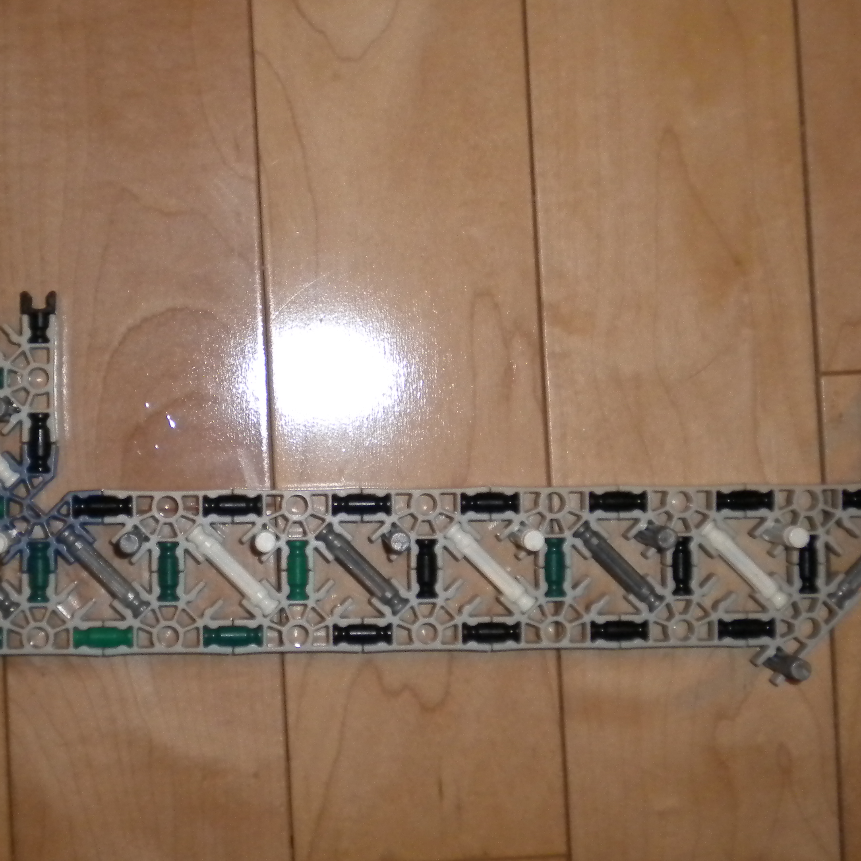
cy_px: 359
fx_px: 1717
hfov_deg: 28.1
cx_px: 321
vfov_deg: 28.1
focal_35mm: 61
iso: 400
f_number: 3.5
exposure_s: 1/30
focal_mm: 7.4
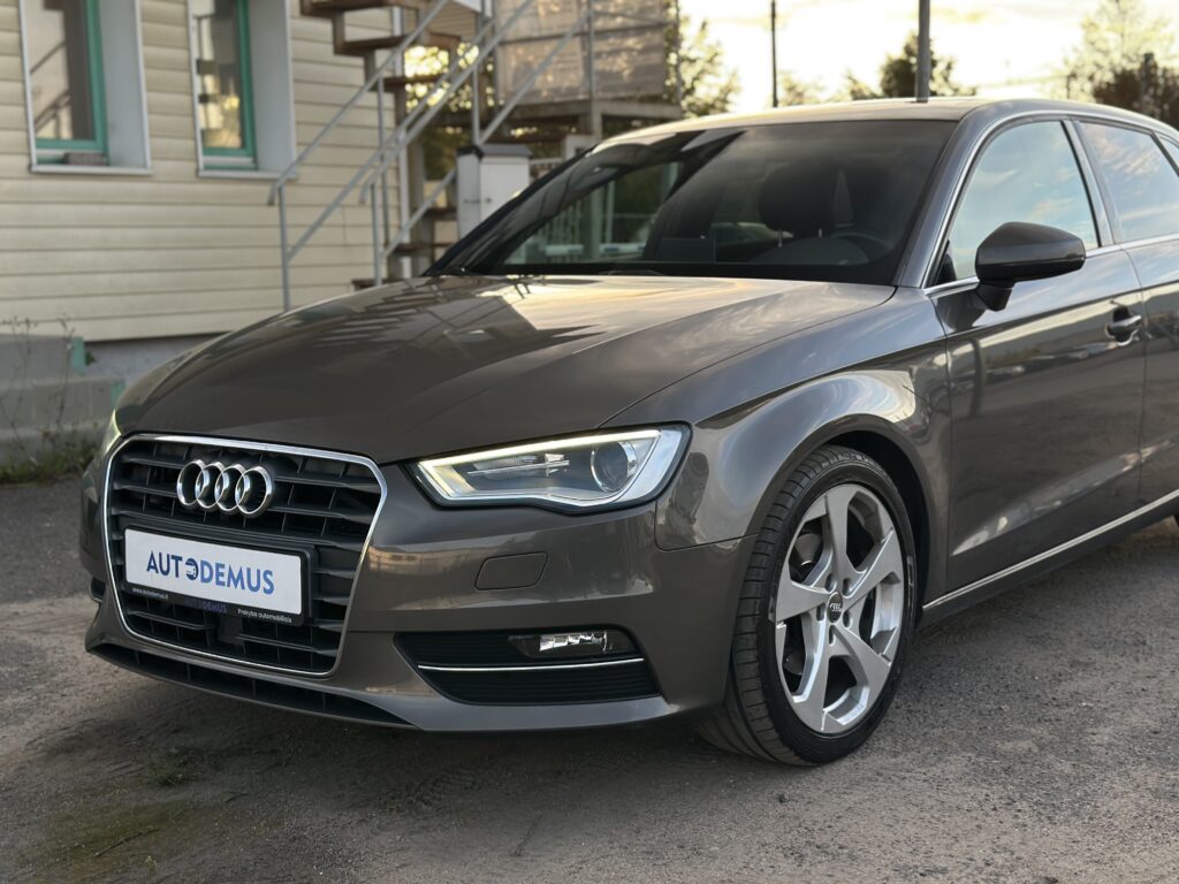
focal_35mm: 48
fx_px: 1635
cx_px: 590
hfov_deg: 39.7
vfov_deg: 30.3
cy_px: 442
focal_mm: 6.86
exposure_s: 1/269
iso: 80
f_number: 1.78
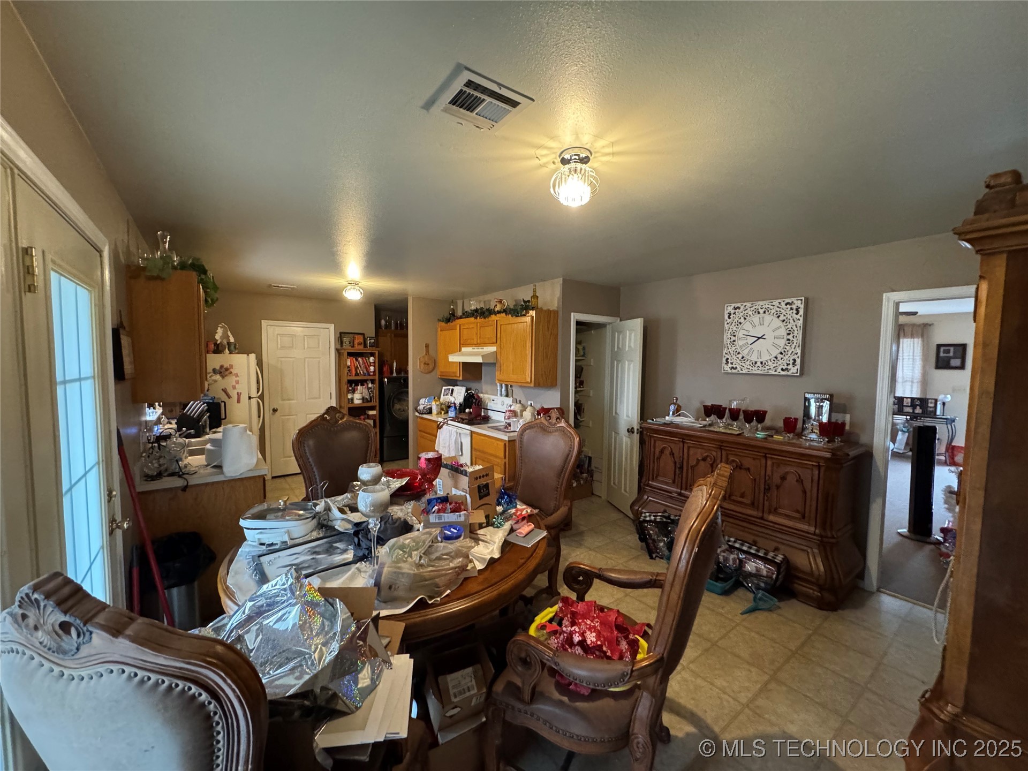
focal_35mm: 14
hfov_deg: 102.1
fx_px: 416
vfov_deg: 85.7
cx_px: 514
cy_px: 386
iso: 1000
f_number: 2.2
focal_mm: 2.22
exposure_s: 1/60
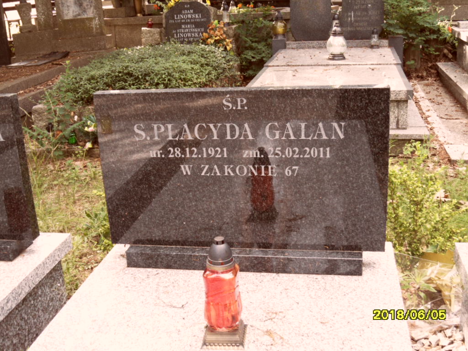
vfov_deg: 36.0
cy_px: 176
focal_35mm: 40
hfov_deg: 46.8
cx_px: 234
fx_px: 541
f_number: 3.6
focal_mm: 6.5
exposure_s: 1/60
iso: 100
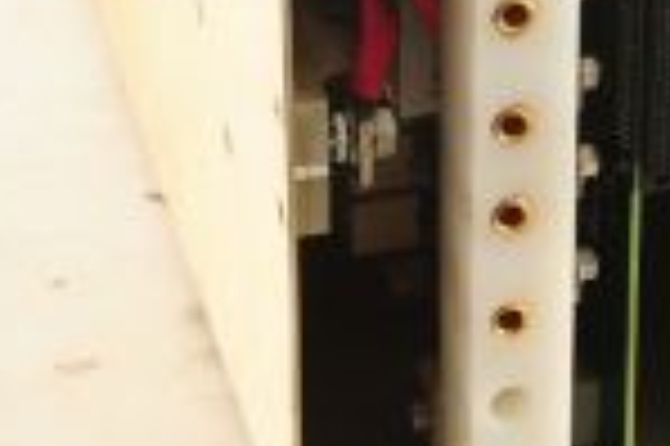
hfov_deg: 10.2
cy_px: -246
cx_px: 360
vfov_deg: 6.7
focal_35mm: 202
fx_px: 3755
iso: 1600
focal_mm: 50
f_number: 11
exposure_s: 1/125
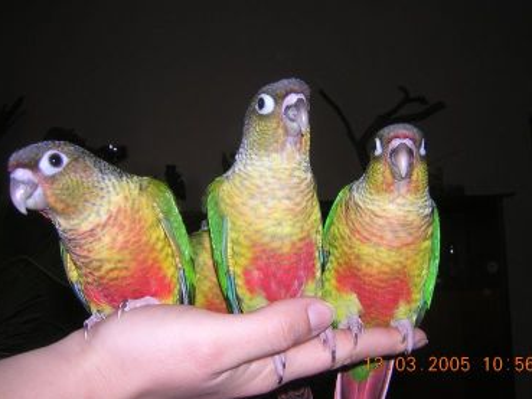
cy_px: 193
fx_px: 600
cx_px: 280
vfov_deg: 36.8
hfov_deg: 47.8
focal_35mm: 39
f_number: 5.2
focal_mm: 4.7
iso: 100
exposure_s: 1/60.1
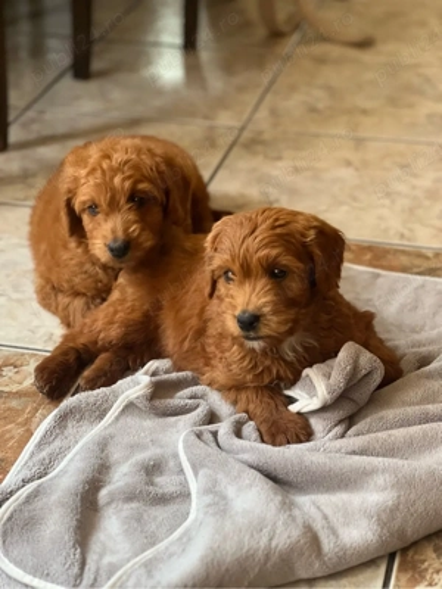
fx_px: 1311
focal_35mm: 77
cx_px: 221
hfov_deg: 19.1
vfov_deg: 25.3
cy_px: 294
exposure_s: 1/76
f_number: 2.8
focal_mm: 9
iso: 250
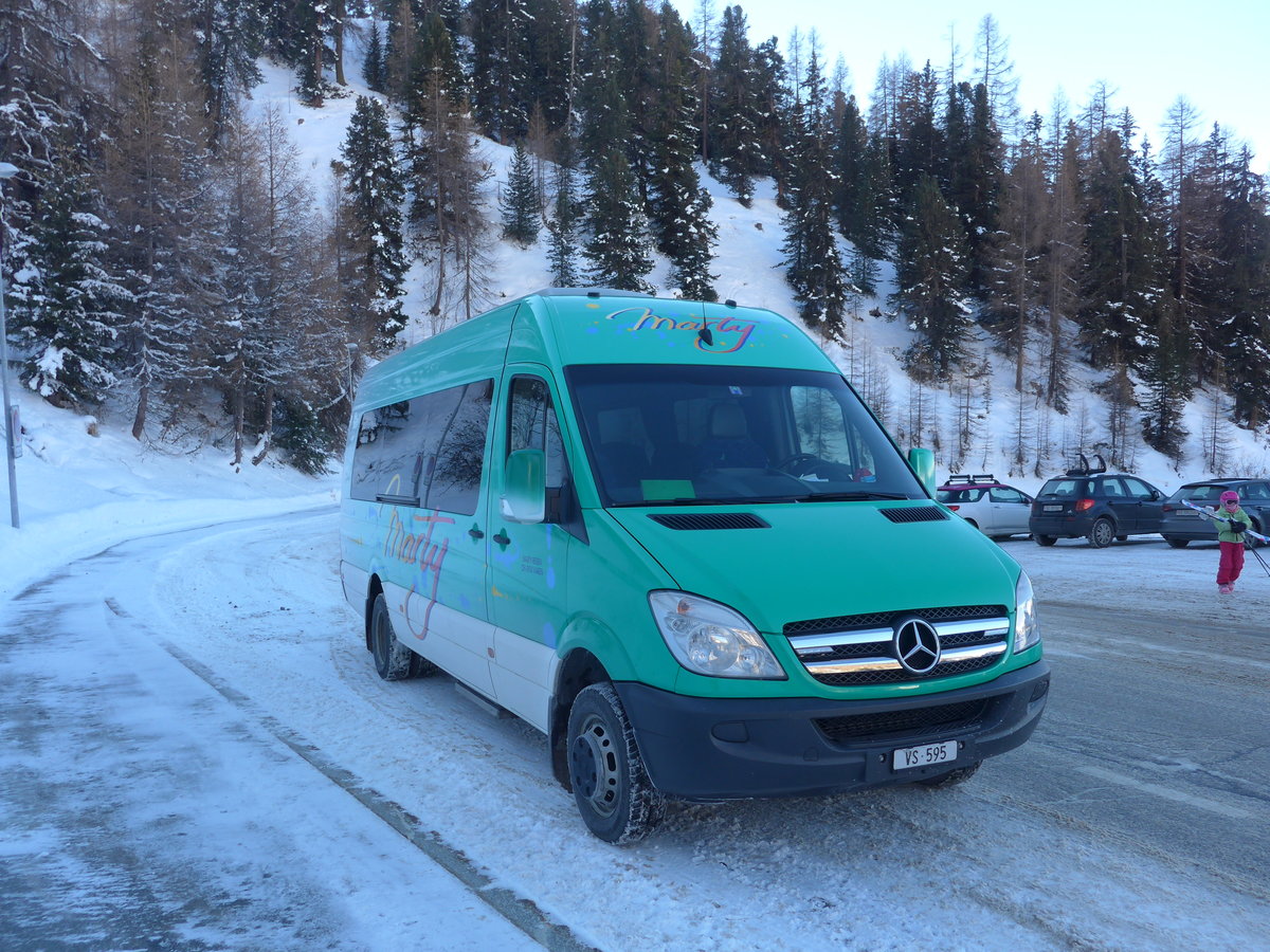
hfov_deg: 61.7
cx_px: 635
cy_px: 476
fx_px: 1064
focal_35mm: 29
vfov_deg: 48.2
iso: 80
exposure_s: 1/250
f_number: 2.8
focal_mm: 6
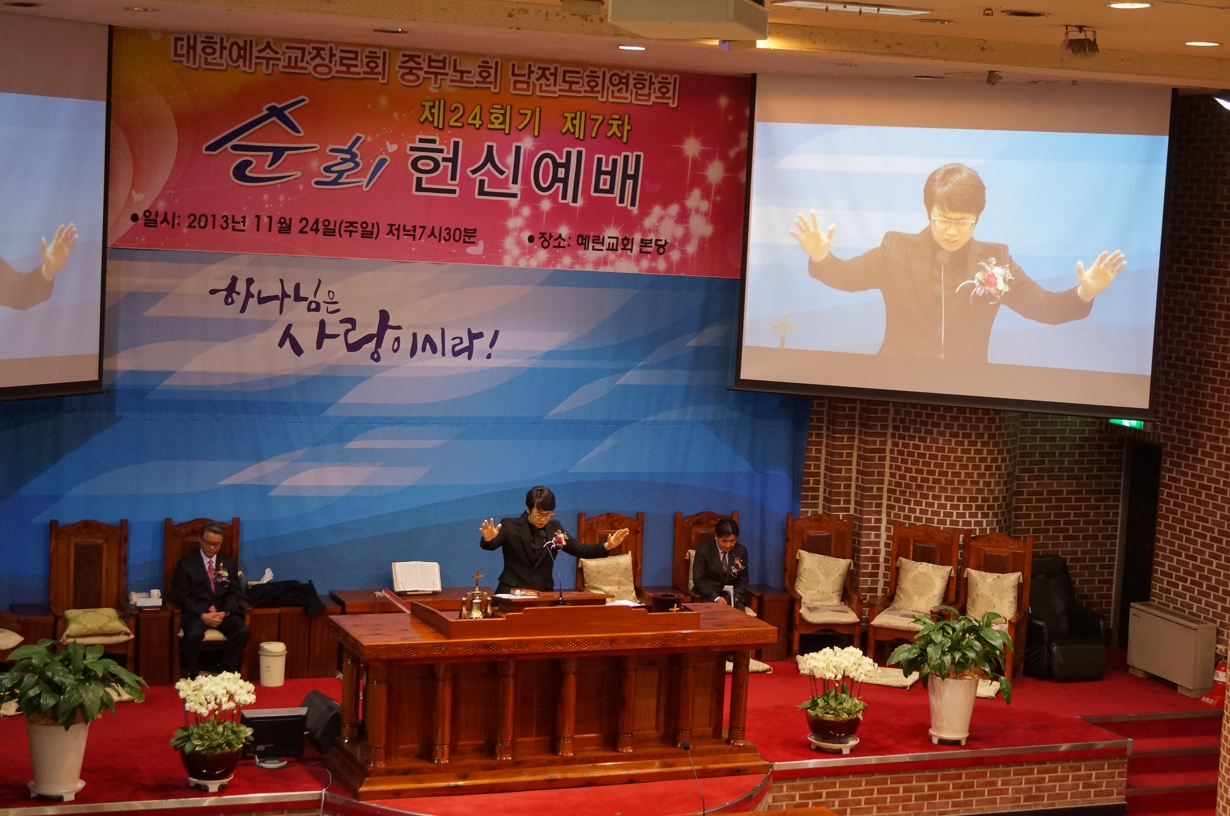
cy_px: 408
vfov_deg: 22.5
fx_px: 2047
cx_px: 615
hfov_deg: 33.4
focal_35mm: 60
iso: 1250
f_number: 5.6
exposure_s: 1/80
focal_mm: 40
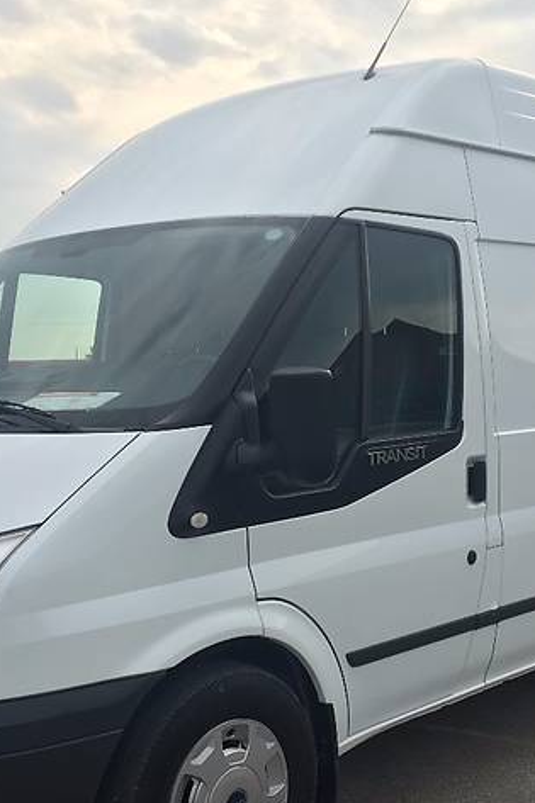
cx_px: 260
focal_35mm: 51
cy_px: 497
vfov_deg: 38.7
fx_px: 1138
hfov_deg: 26.5
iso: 25
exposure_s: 1/705
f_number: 2.2
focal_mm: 4.2
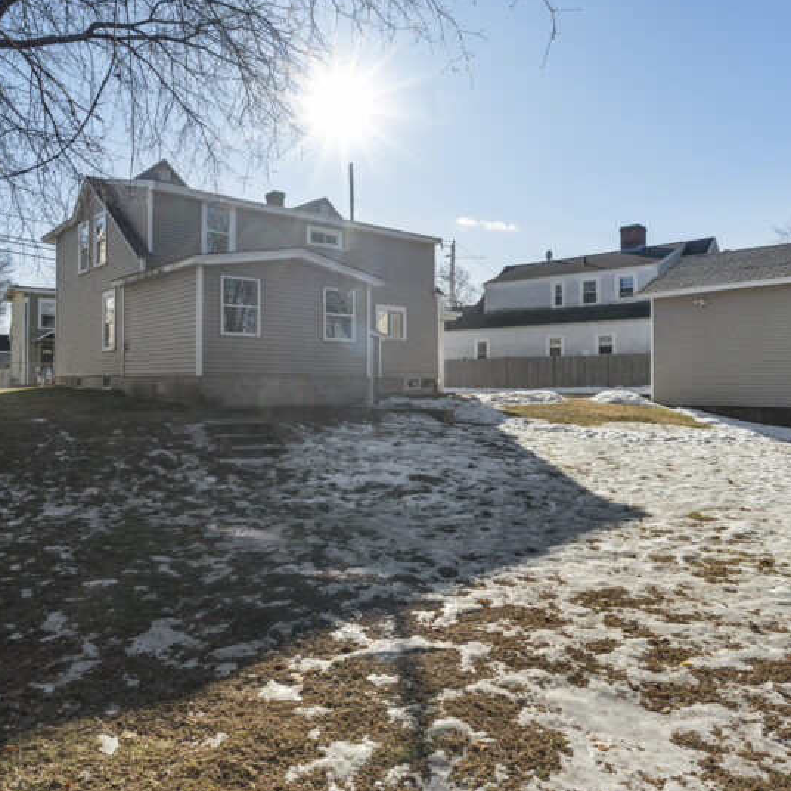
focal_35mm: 26
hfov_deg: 60.8
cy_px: 393
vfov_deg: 60.9
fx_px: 672
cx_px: 362
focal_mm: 16
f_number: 9
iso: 100
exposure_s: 1/80
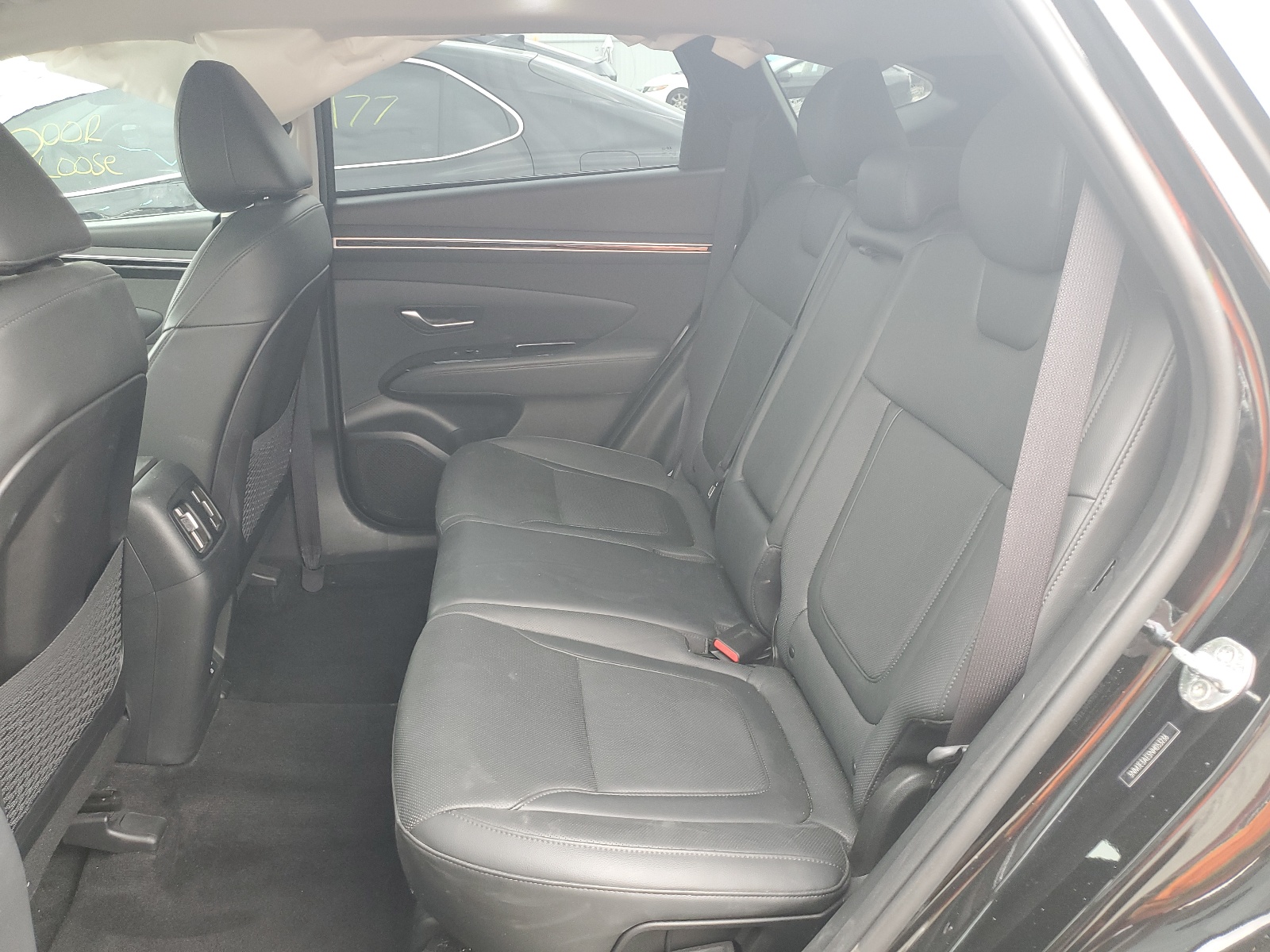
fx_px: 954
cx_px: 635
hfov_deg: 67.3
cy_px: 476
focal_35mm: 26
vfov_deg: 53.1
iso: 82
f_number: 1.5
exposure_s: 1/120
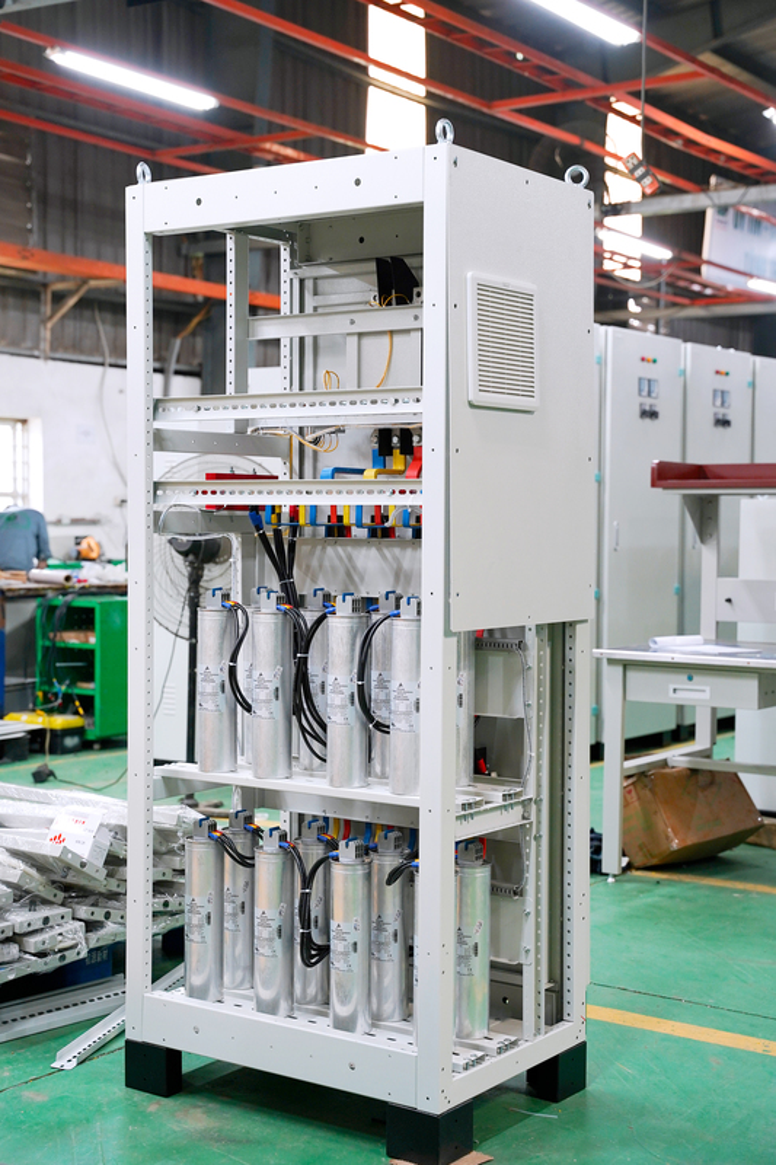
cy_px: 582
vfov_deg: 39.1
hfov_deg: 26.6
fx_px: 1640
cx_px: 388
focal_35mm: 51
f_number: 3.5
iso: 800
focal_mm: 50.7
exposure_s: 1/60
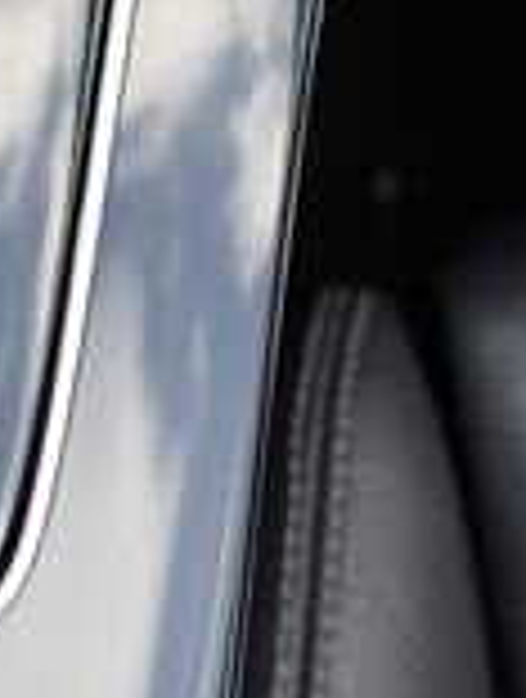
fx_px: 3067
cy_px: 838
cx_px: -647
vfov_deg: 12.6
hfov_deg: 9.0
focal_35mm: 152
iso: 100
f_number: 3.5
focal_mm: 24
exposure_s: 1/50
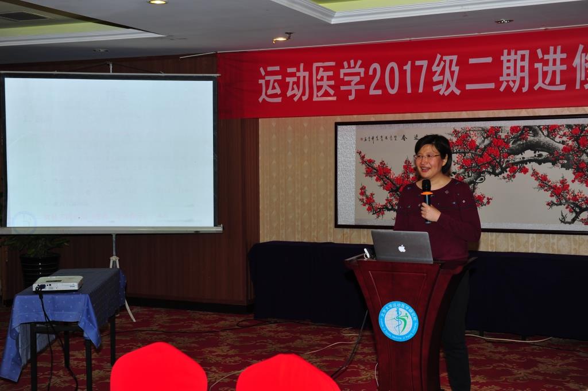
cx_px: 294
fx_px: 816
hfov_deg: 39.6
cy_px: 196
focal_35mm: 50
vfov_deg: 26.9
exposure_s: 1/125
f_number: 5
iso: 320
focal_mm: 50
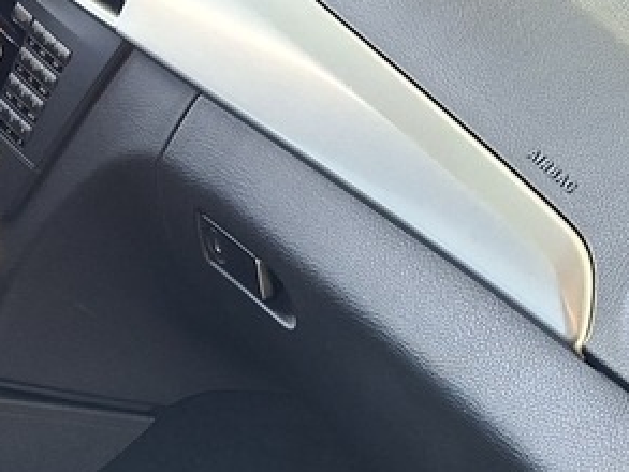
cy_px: 607
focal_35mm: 113
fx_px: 2054
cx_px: -487
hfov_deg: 15.2
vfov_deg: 12.7
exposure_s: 1/33
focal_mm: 5.54
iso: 250
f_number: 1.8
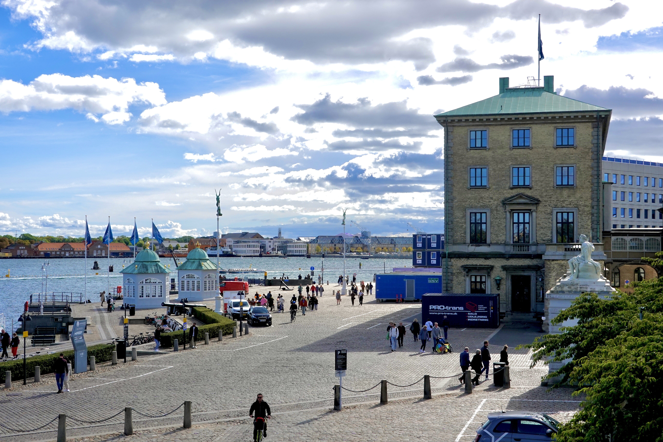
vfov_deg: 27.5
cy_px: 221
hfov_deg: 40.3
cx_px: 332
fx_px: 902
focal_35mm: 49
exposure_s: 1/250
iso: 125
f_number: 10
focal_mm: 18.63
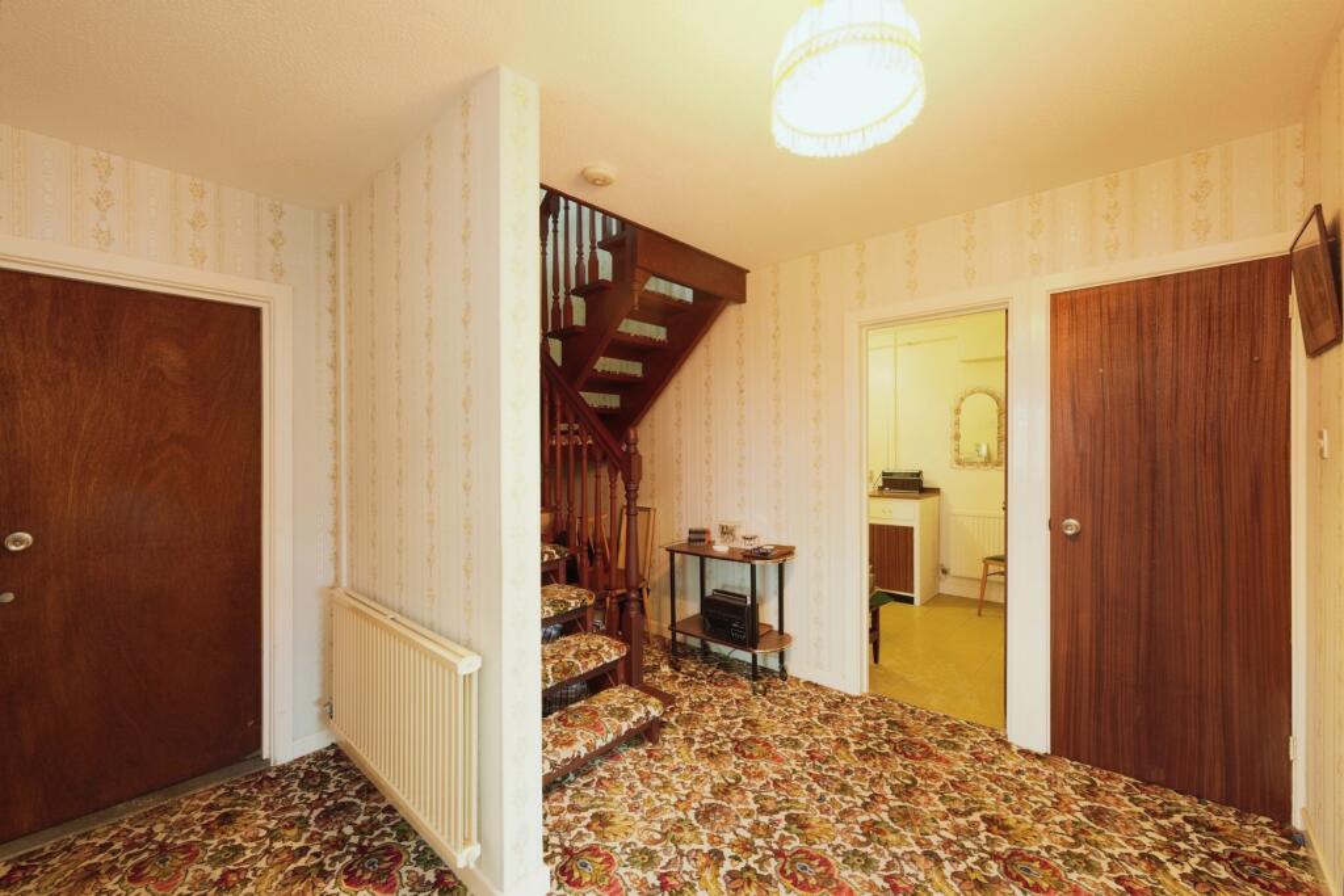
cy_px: 448
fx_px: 523
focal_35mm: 14
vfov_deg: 81.2
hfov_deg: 104.2
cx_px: 672
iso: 500
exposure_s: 1/4
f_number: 6.3
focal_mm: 14
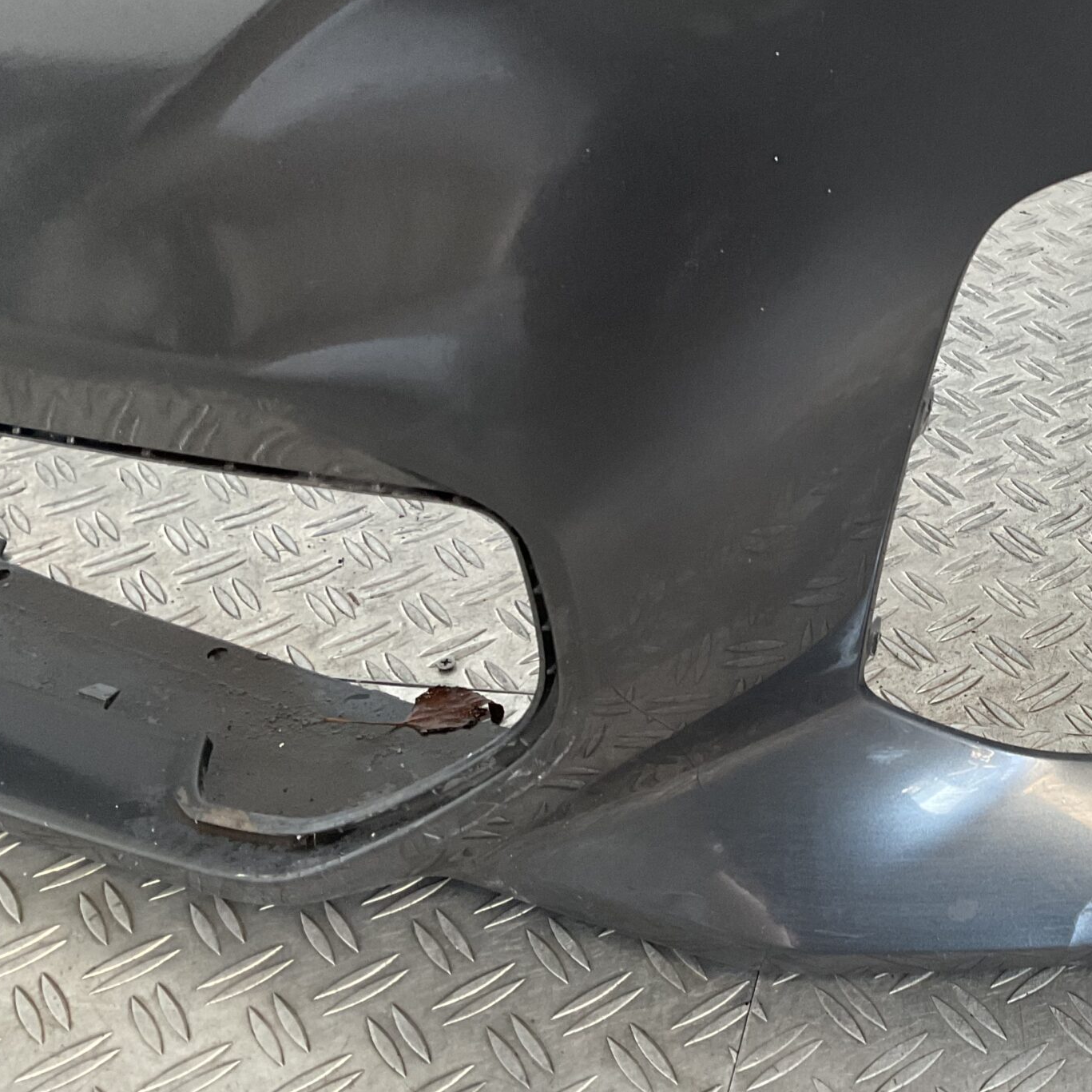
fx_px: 1713
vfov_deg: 35.3
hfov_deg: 33.3
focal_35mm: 48
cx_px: 1004
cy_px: 517
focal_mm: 3
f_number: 1.8
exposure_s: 1/50
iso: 80
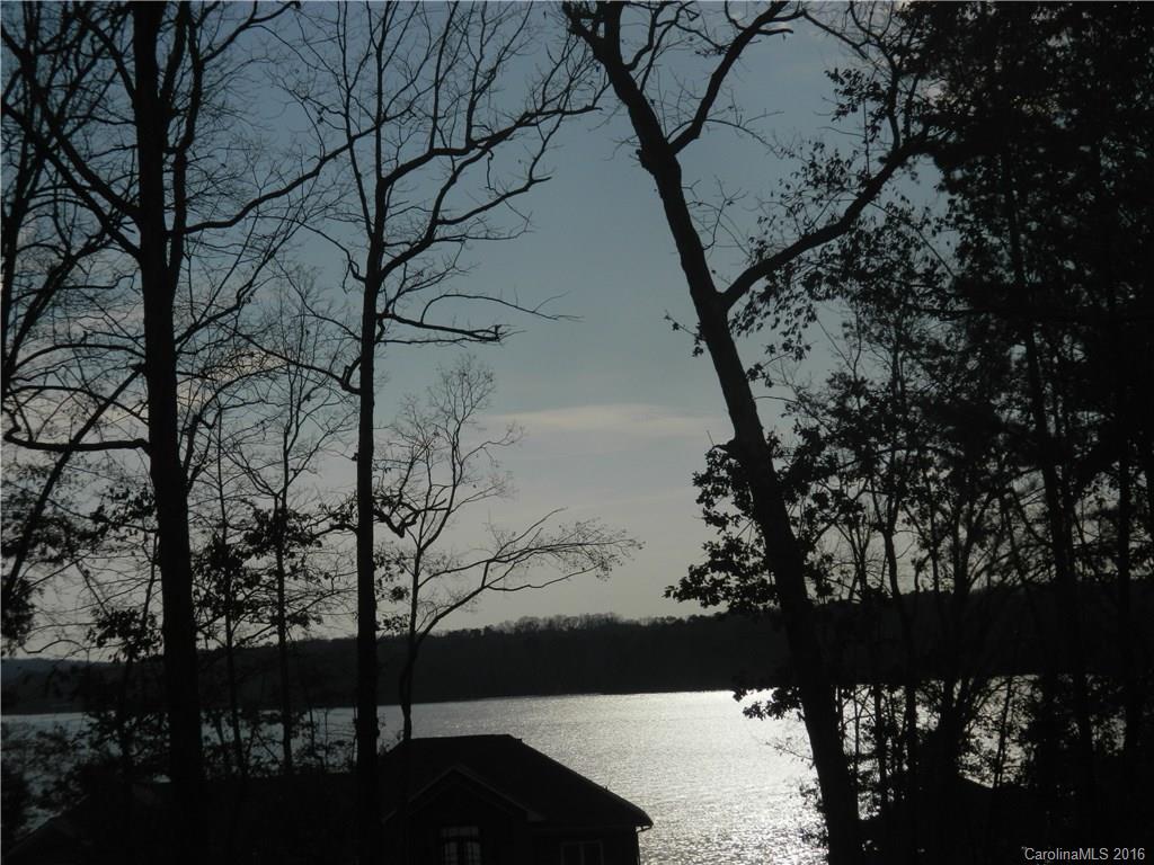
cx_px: 577
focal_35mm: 103
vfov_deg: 14.4
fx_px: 3434
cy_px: 432
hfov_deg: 19.1
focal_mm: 18.6
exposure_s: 1/640
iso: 80
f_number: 12.6
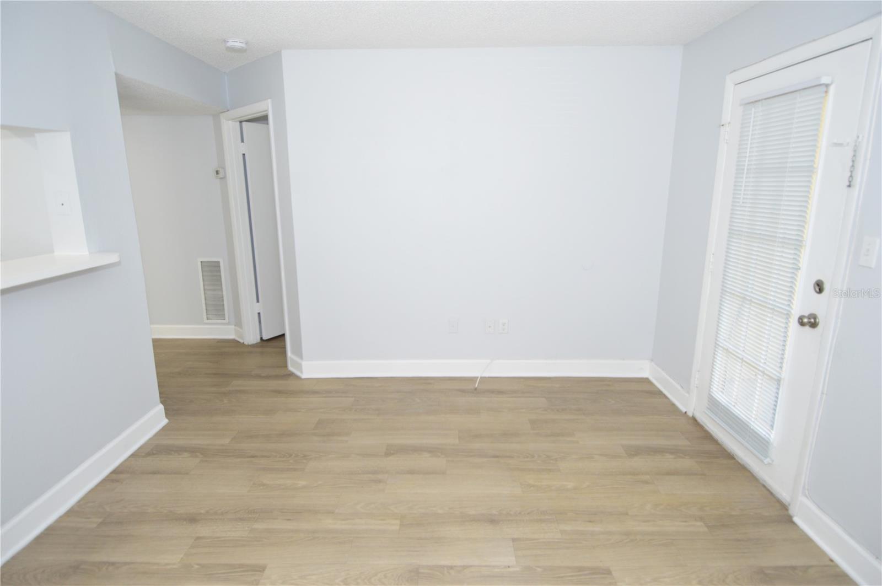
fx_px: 440
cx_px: 441
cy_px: 293
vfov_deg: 67.3
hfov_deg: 90.1
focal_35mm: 18
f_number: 4.5
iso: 400
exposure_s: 1/80
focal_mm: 12
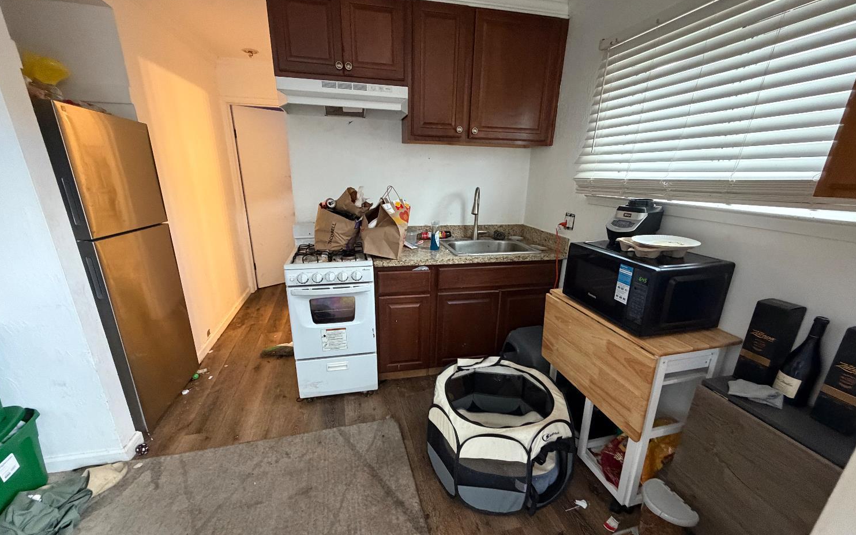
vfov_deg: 74.6
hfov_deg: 101.5
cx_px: 427
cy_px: 289
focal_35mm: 15
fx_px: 350
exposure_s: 1/60
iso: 640
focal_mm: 2.22
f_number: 2.2
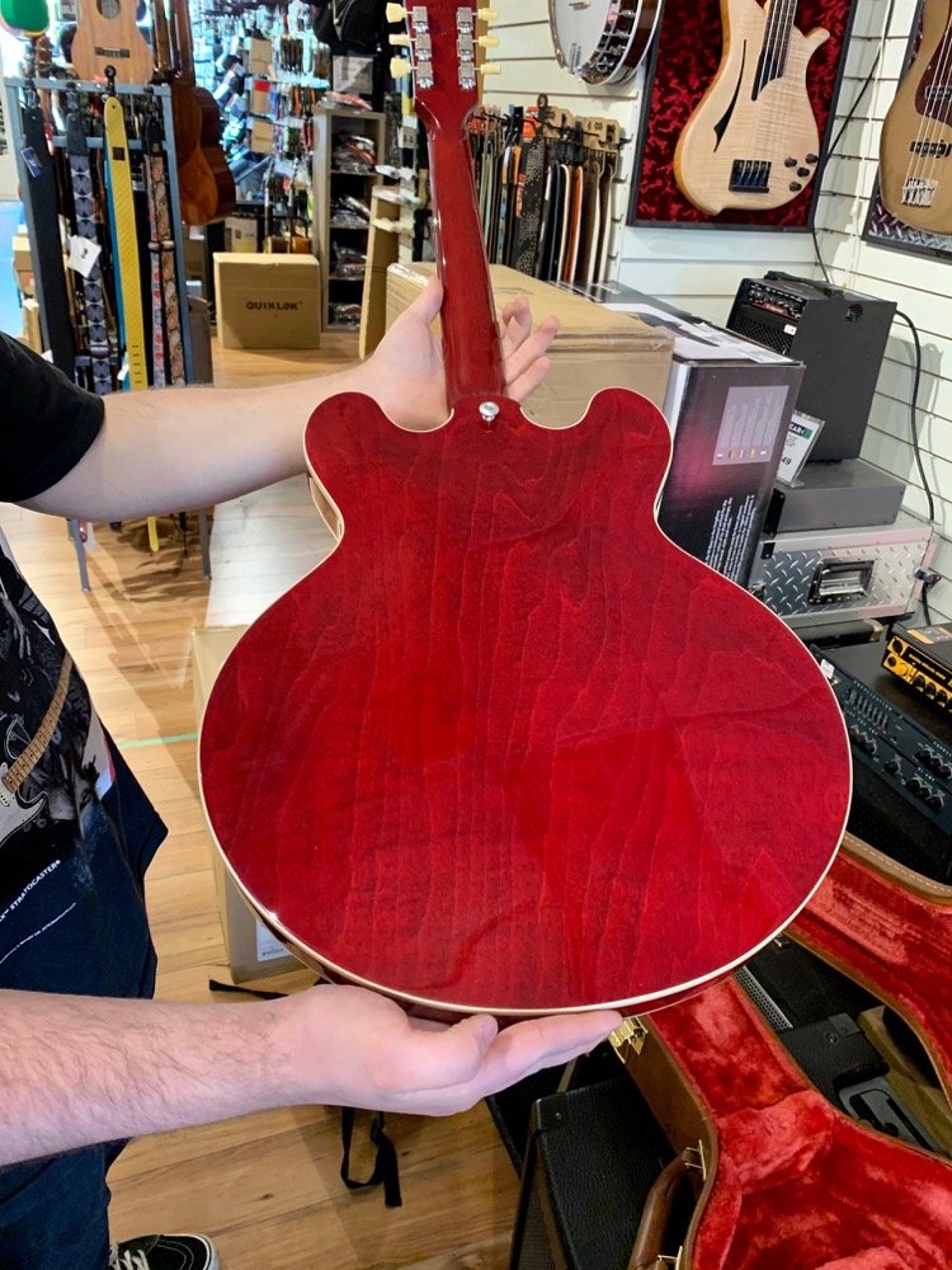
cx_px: 476
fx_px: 953
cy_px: 635
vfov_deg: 67.3
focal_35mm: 26
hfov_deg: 53.1
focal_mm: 4.25
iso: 400
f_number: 1.8
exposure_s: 1/40
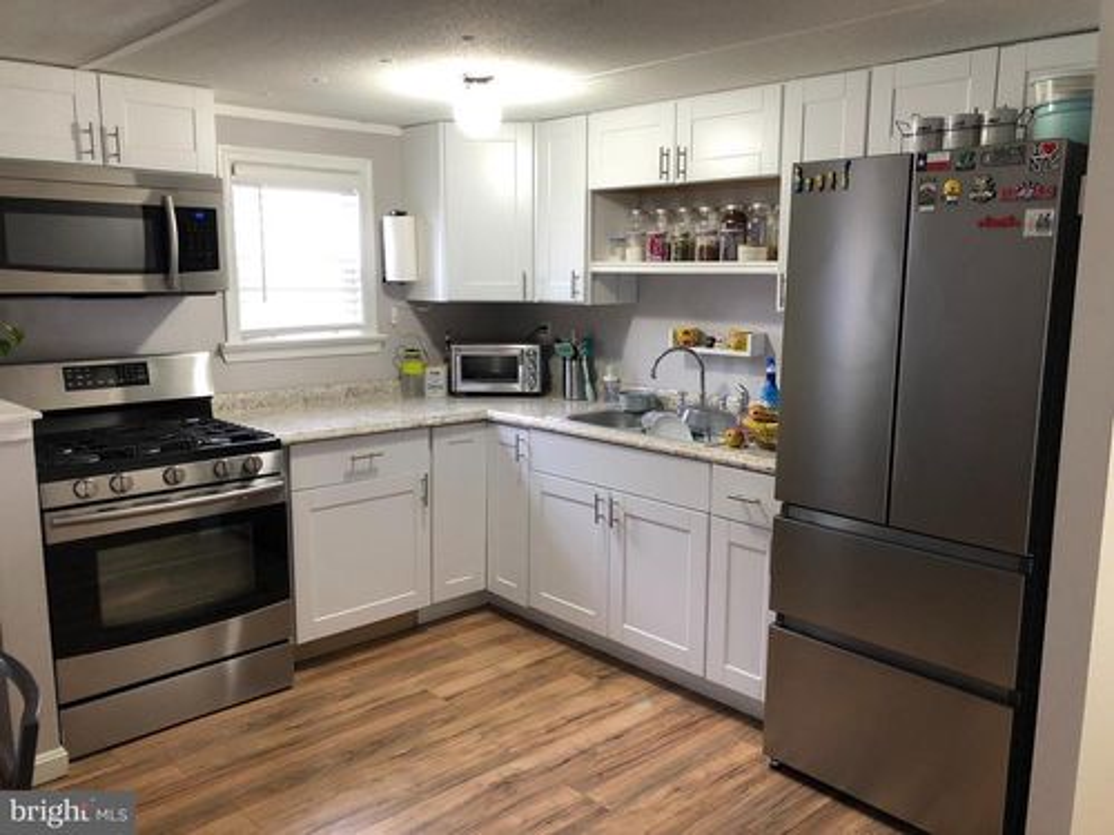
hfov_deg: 63.4
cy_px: 418
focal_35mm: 28
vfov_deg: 49.7
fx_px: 901
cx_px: 557
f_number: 1.8
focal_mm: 3.99
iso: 40
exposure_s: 1/30
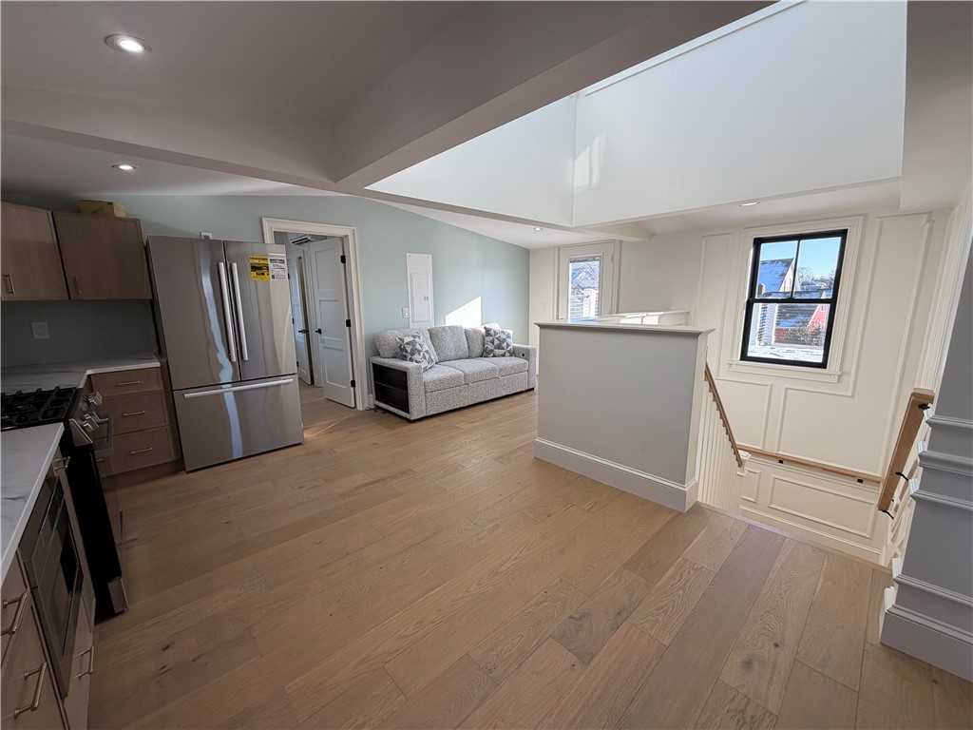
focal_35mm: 14
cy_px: 365
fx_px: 394
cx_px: 486
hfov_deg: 102.1
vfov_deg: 85.7
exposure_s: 1/157
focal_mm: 2.22
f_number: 2.2
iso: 40
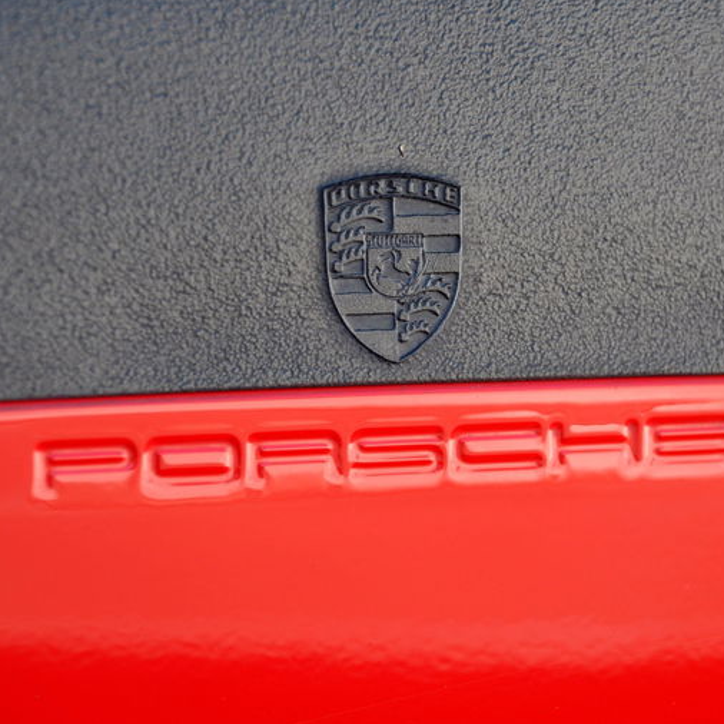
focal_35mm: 261
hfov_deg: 6.7
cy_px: 362
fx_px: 6168
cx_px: 424
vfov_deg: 6.7
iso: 500
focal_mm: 135
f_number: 6
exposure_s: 1/160
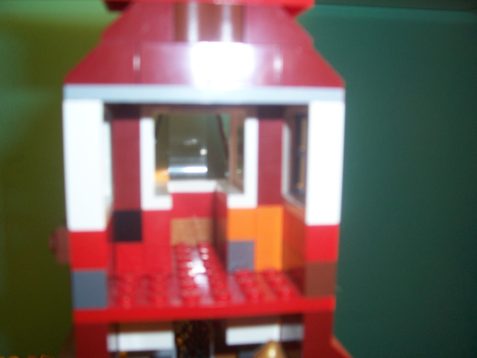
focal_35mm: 34
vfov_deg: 41.8
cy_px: 179
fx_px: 469
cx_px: 238
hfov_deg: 54.0
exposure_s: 1/60
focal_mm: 5.6
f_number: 2.7
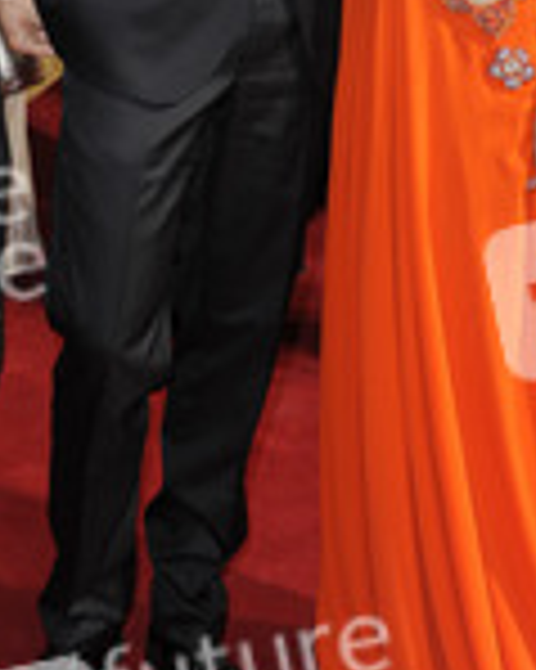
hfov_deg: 13.9
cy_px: 49
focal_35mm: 111
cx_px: 306
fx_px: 2203
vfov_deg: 17.0
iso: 640
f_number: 5.6
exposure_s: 1/160
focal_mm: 44
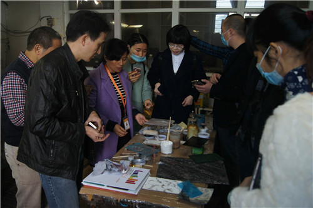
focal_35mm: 30
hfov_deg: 62.0
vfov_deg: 43.5
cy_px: 104
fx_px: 260
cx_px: 156
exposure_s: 1/40
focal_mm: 20
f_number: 4
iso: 400
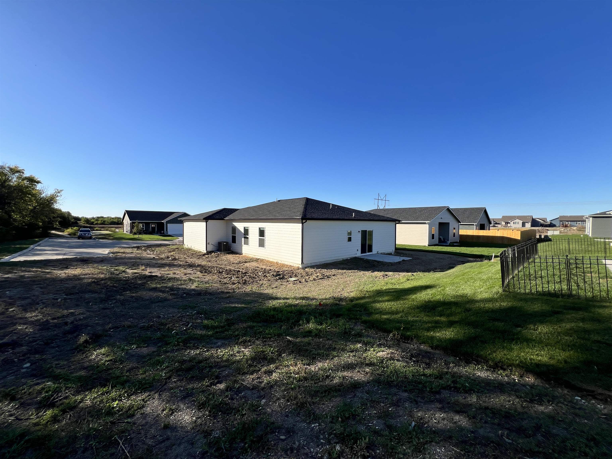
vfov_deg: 89.9
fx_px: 230
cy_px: 230
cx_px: 306
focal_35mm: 13
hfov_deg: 106.2
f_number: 1.8
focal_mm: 1.57
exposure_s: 1/1672
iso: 32
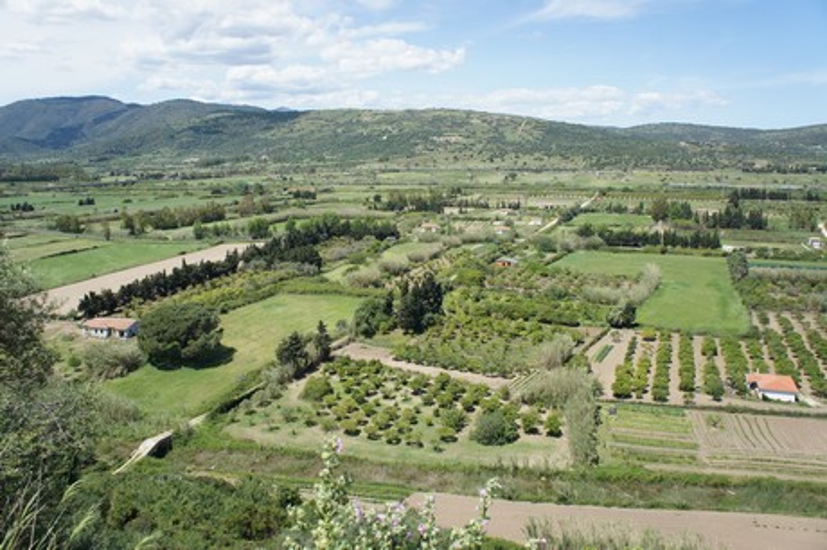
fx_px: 620
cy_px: 275
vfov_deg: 47.9
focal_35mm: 27
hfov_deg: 67.4
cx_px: 414
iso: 200
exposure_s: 1/320
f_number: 7.1
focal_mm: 18
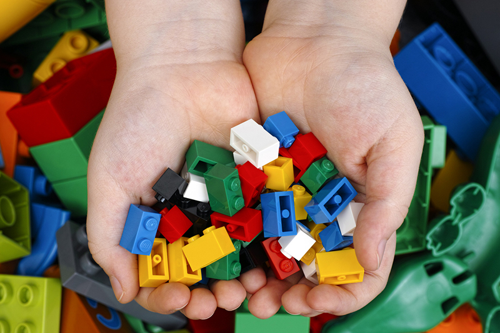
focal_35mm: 75
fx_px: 1041
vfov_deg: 18.2
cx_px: 250
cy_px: 166
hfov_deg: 27.0
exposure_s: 1/200
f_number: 7.1
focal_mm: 50
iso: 100
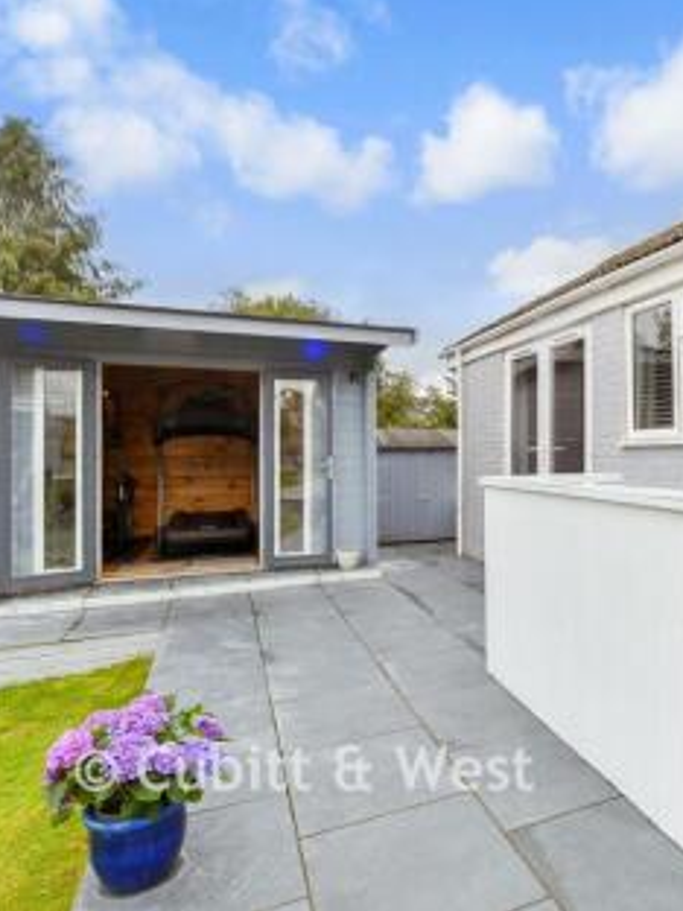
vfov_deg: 76.4
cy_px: 451
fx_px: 579
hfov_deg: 57.5
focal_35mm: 22
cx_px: 525
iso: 160
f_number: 8
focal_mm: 10
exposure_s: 1/160
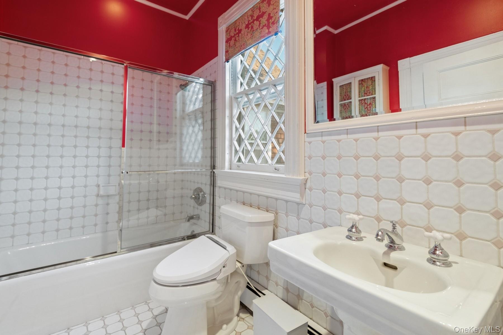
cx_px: 252
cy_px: 168
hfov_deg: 96.7
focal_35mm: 16
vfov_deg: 73.7
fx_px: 224
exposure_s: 1/13
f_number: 8
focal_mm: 16
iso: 800
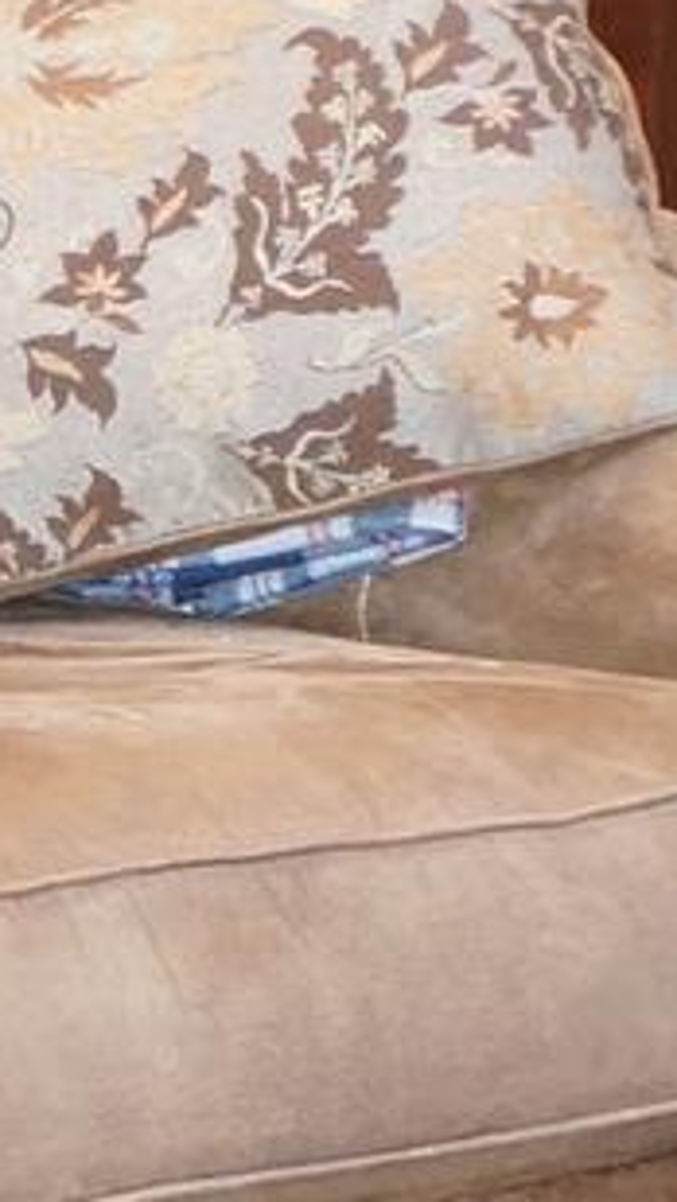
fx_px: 8943
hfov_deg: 4.2
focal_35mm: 280
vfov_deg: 7.6
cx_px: -1342
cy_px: -510
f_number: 4
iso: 1600
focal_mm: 27
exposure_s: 1/60
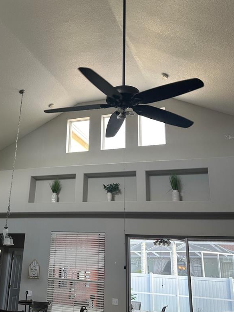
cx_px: 73
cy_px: 137
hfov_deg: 38.1
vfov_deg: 50.0
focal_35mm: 37
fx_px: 333
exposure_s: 1/60
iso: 125
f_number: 1.78
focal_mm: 6.86
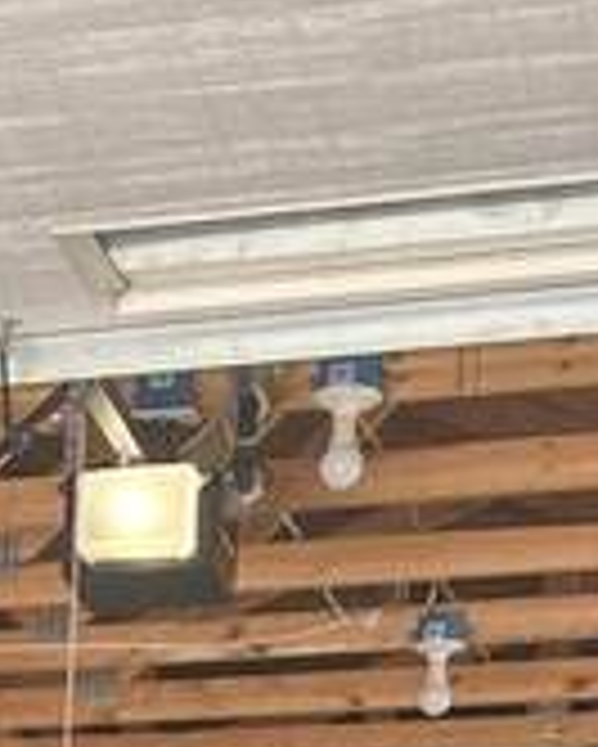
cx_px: -517
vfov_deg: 10.5
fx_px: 3249
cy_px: 2002
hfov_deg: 9.9
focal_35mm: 147
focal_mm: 5.7
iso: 50
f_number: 1.5
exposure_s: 1/319
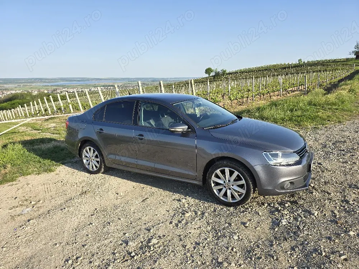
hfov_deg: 73.9
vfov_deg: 58.9
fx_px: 239
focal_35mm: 23
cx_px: 180
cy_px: 134
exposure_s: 1/370
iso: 12
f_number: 1.7
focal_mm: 6.3
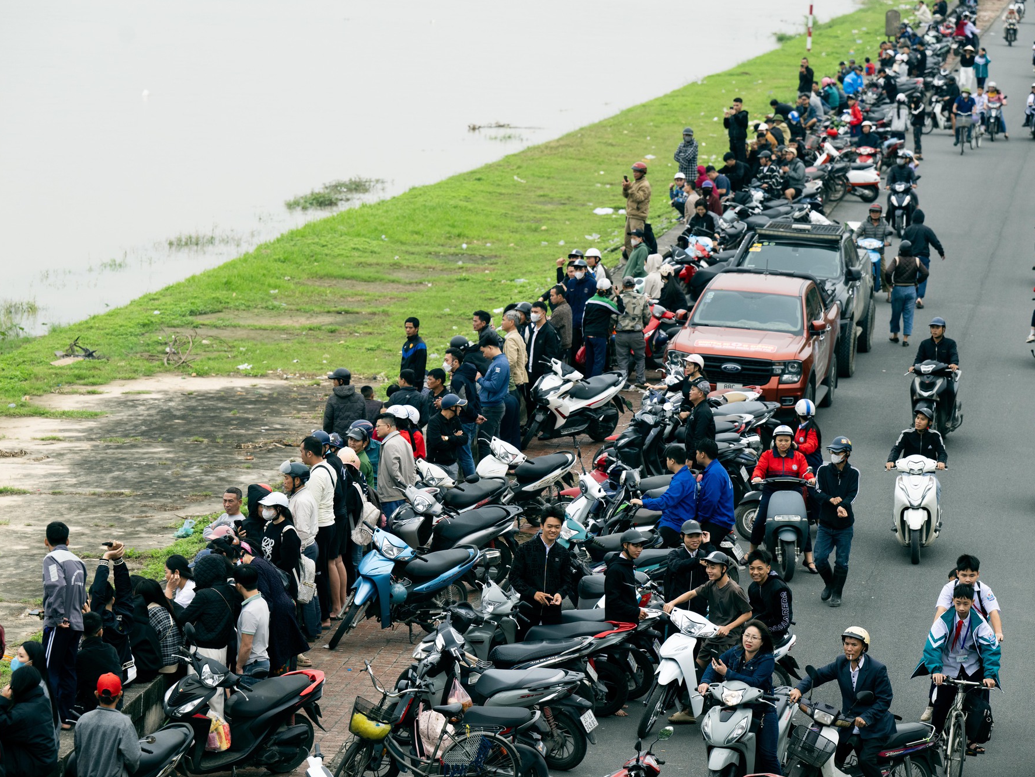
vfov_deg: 10.5
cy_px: 389
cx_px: 534
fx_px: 4216
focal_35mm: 141
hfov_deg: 14.0
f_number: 5
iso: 800
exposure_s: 1/1250
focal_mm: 130
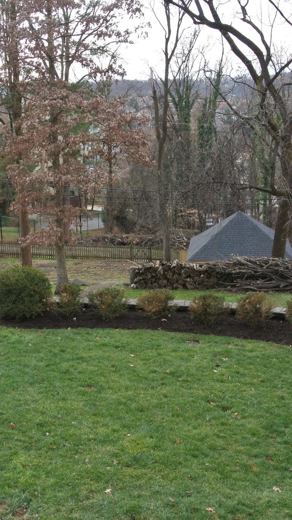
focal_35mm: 49
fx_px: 675
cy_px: 259
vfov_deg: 42.1
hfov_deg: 24.4
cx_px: 124
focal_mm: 11.8
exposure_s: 1/60
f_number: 7.1
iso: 100
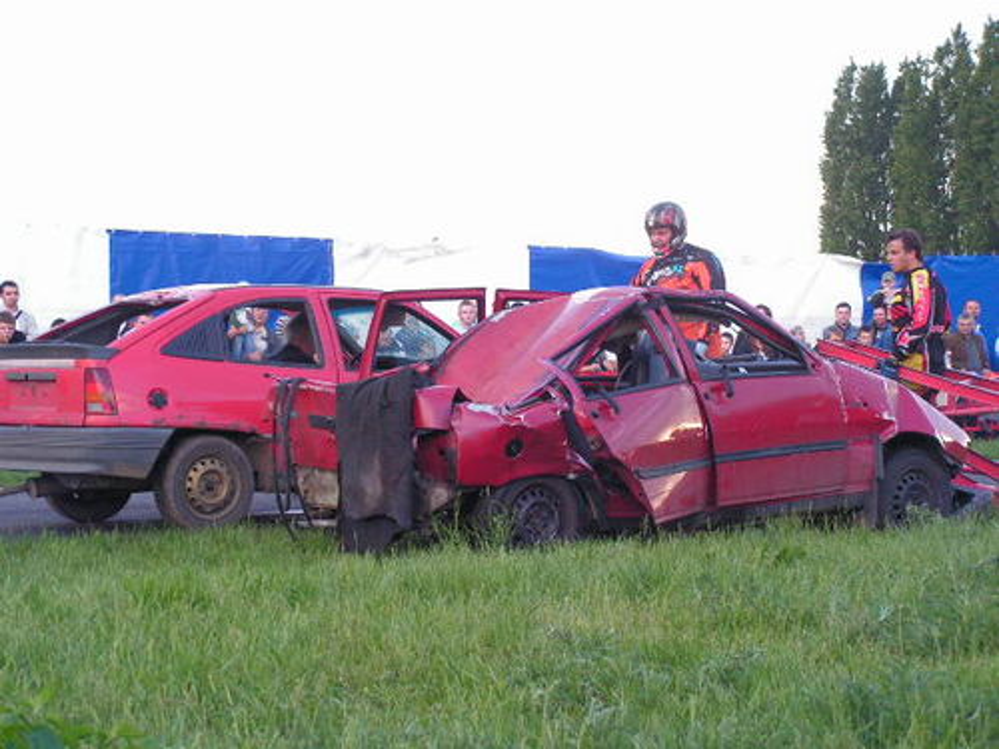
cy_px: 374
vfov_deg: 18.4
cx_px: 500
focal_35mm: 80
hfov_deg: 24.4
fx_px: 2309
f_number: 3.3
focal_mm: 13.4
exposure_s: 1/80
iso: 160
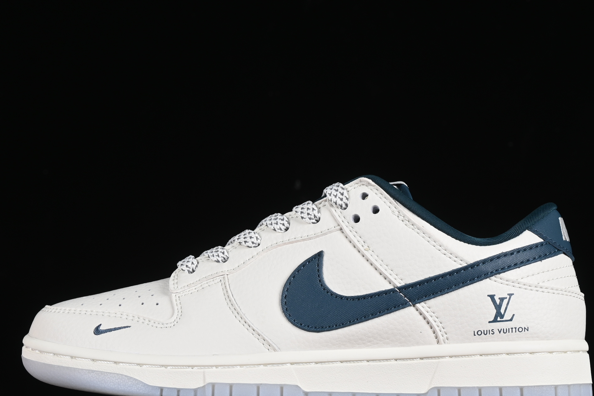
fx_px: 1733
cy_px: 222
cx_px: 312
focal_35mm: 105
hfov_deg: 19.5
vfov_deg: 13.0
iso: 160
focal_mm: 48
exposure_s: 1/80
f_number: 8
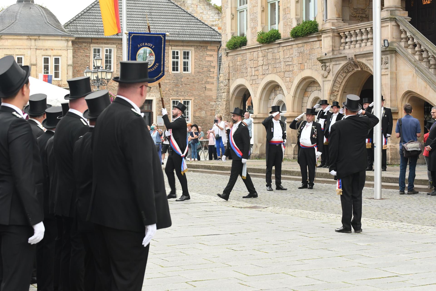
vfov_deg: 18.2
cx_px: 218
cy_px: 146
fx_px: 908
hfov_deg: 27.0
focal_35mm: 75
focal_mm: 50
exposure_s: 1/100
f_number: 5
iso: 640
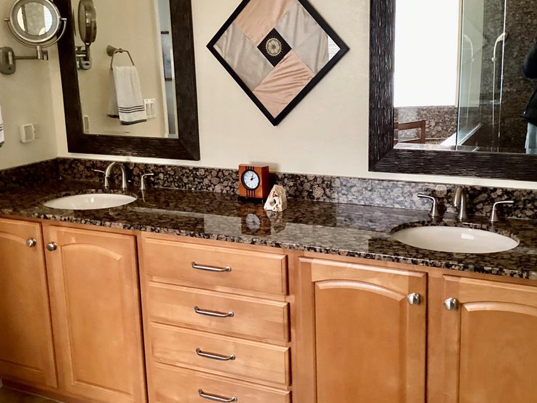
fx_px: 574
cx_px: 297
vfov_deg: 38.6
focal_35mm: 37
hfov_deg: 50.1
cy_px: 176
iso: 320
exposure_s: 1/40
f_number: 2.4
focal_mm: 3.3
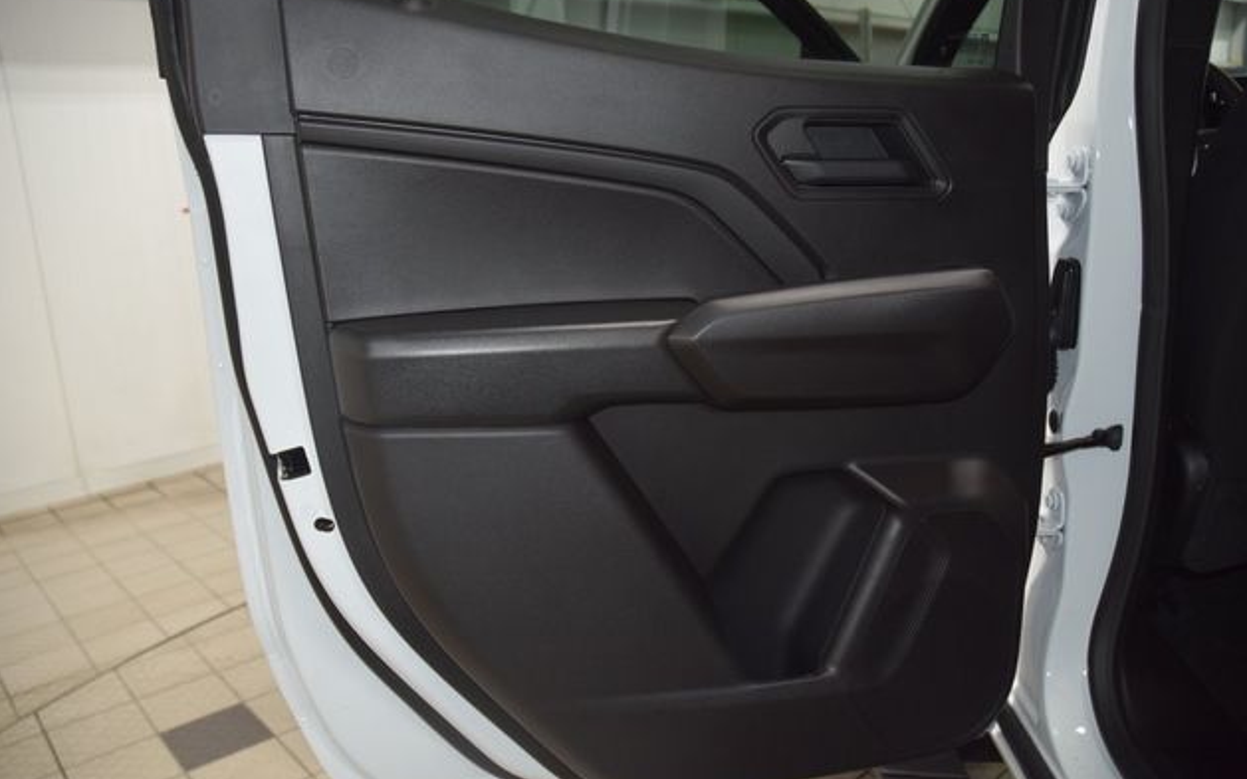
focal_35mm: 28
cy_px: 393
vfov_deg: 44.5
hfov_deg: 66.5
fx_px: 951
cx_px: 619
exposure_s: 1/60
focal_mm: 18
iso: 900
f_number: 3.5
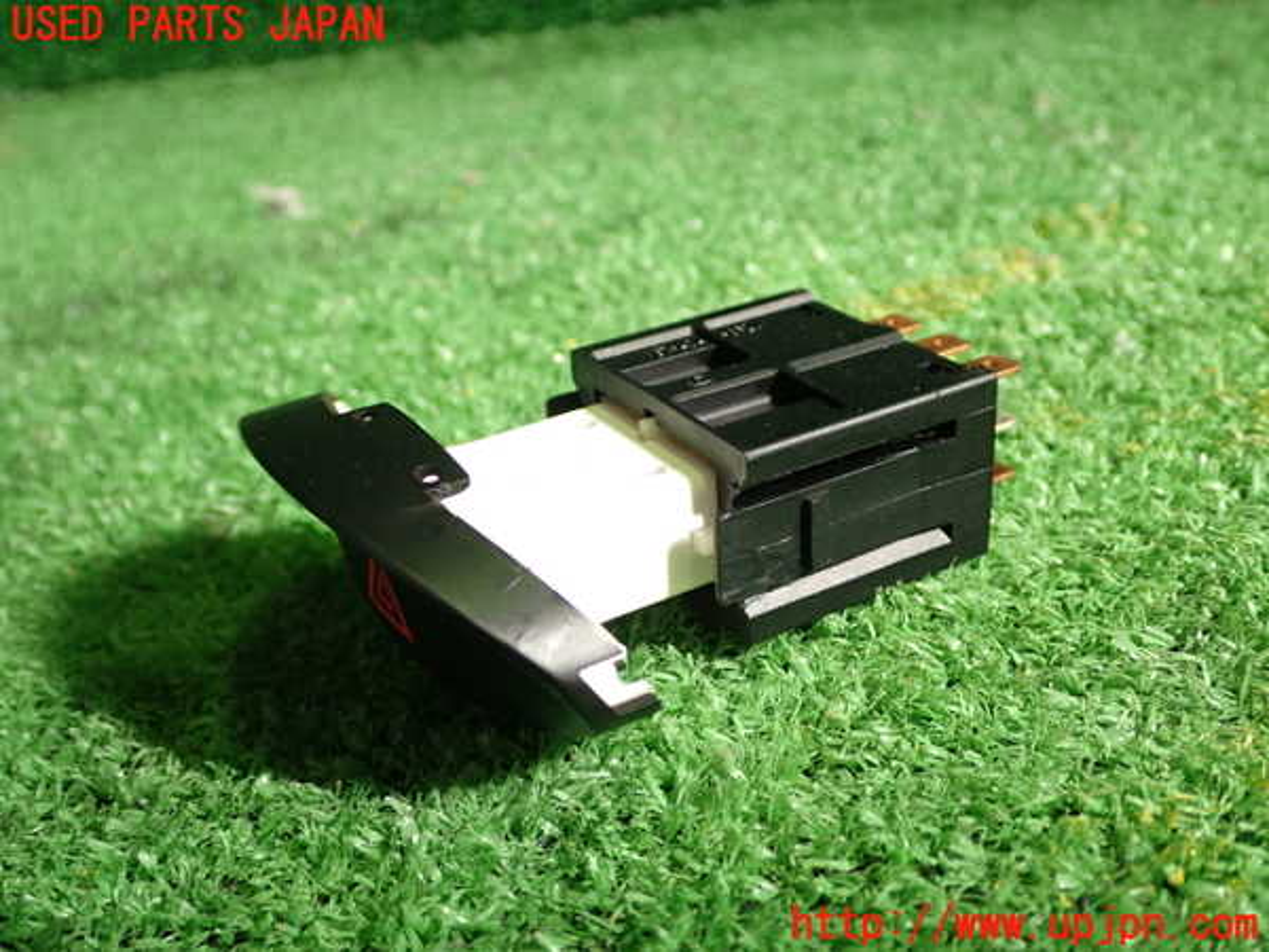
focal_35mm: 41
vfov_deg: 35.1
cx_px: 634
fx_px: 1503
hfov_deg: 45.8
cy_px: 476
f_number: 2.8
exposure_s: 1/40
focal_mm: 7.31
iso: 200
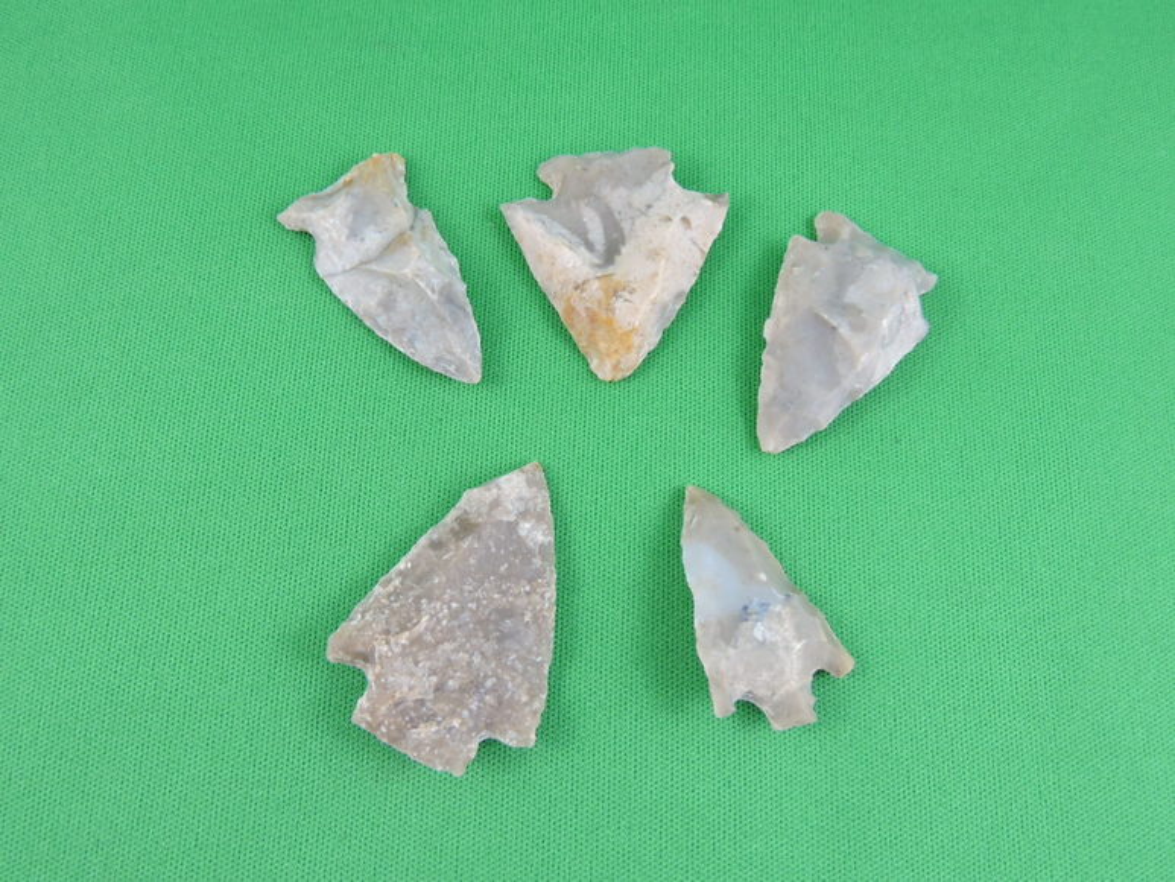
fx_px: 1018
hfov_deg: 60.0
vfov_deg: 46.8
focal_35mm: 30
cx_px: 588
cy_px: 441
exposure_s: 1/125
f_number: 3.5
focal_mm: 5.4
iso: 720
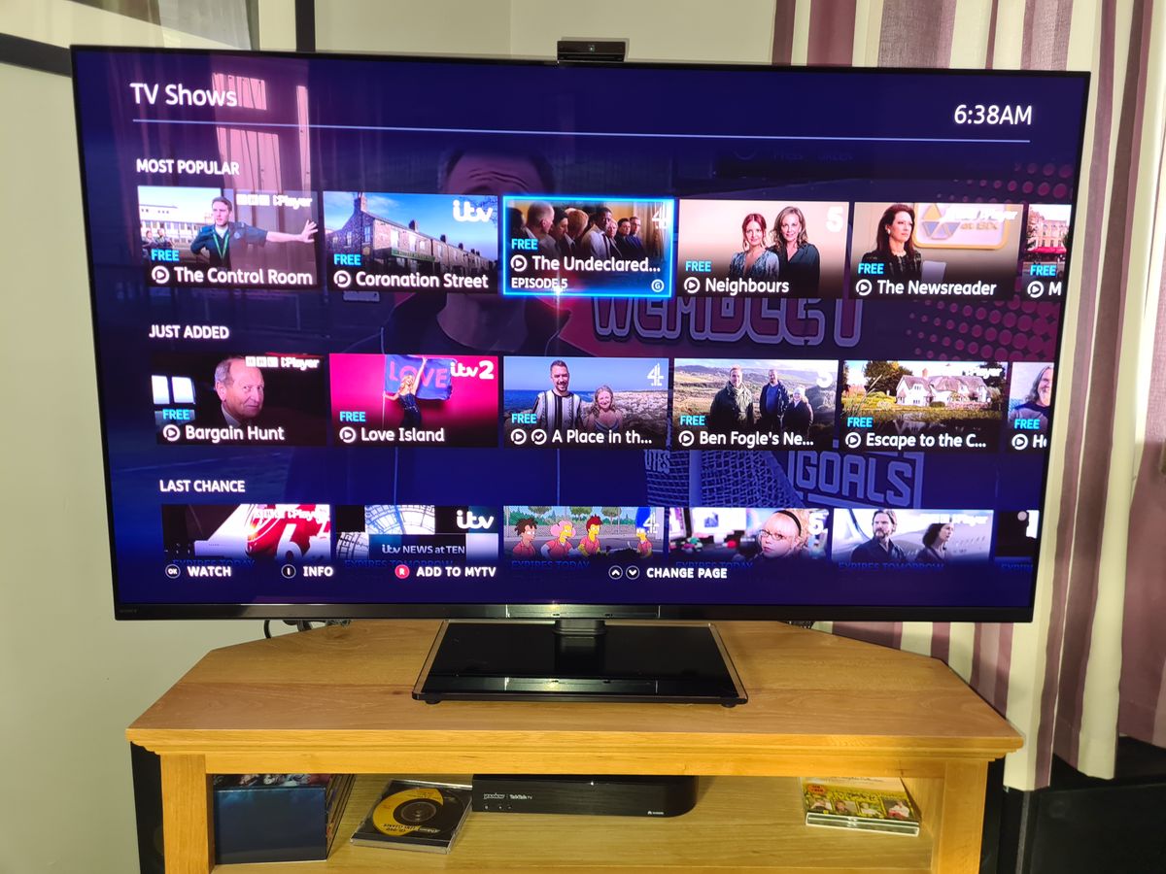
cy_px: 437
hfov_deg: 67.3
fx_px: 876
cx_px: 583
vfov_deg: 53.1
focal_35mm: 26
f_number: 1.8
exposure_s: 1/50
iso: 250
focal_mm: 5.4
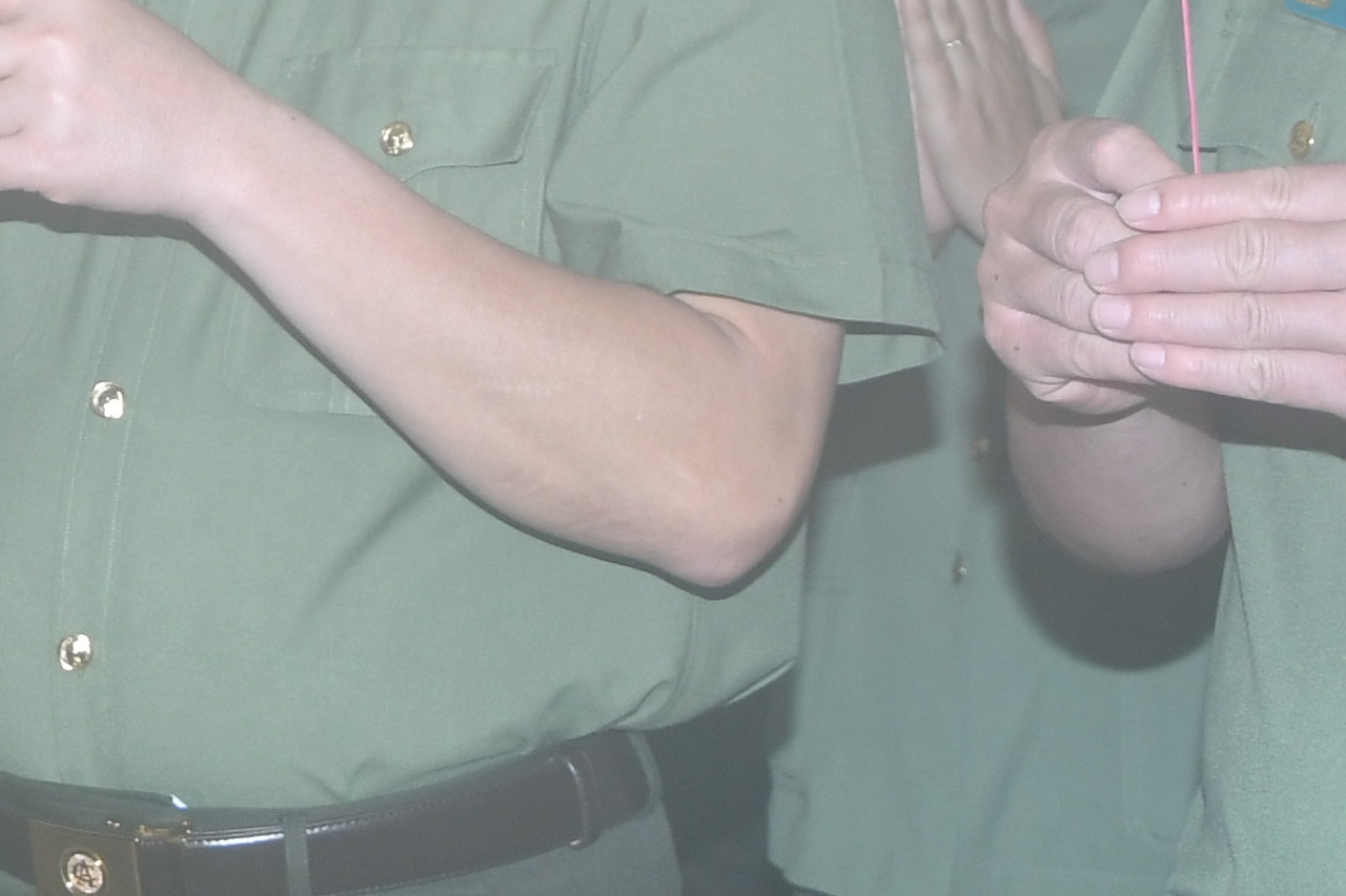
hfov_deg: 12.4
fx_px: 6100
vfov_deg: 8.3
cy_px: -254
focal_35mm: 163
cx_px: -150
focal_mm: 25
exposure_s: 1/200
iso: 320
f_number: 4
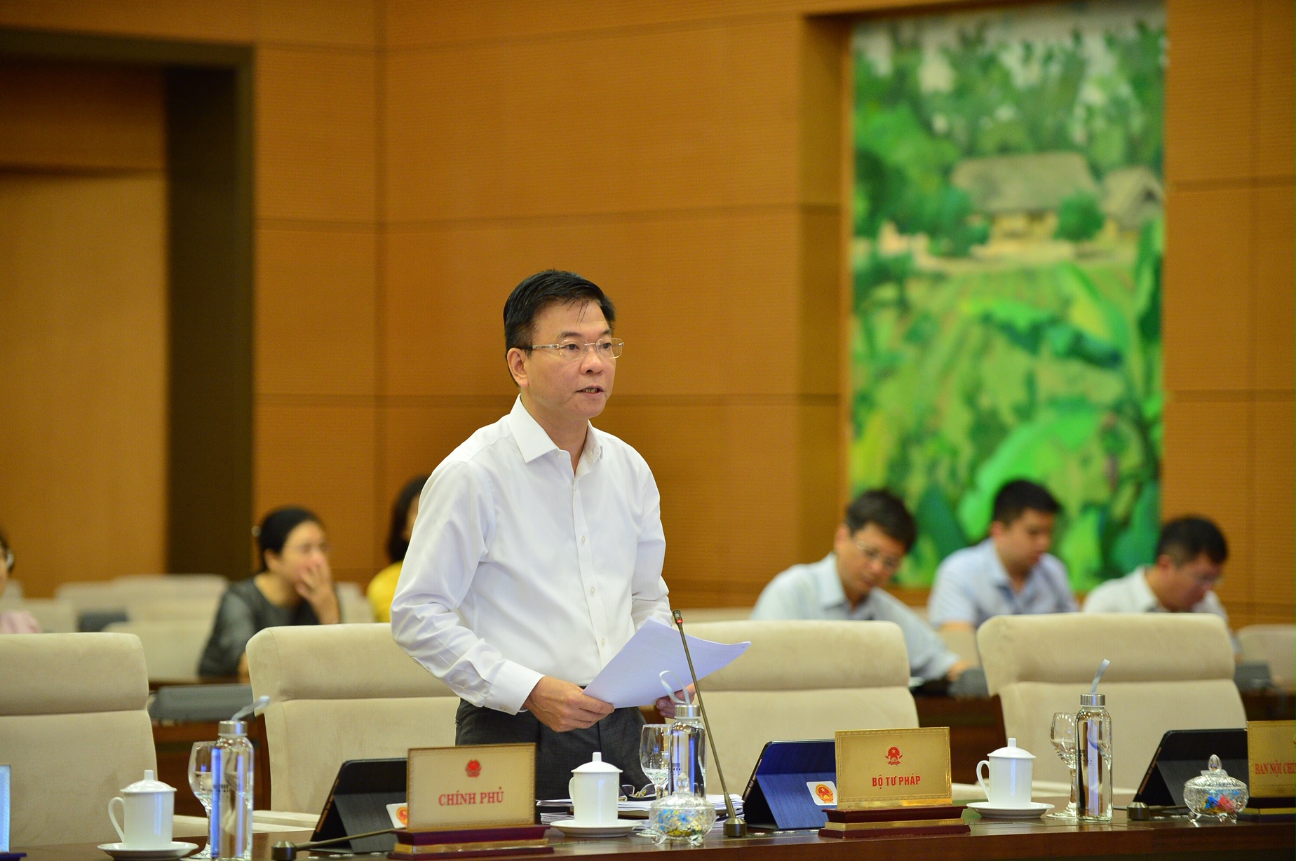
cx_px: 648
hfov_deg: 13.3
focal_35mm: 155
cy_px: 430
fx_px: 5574
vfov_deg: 8.8
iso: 2500
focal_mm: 155
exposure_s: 1/160
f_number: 3.5
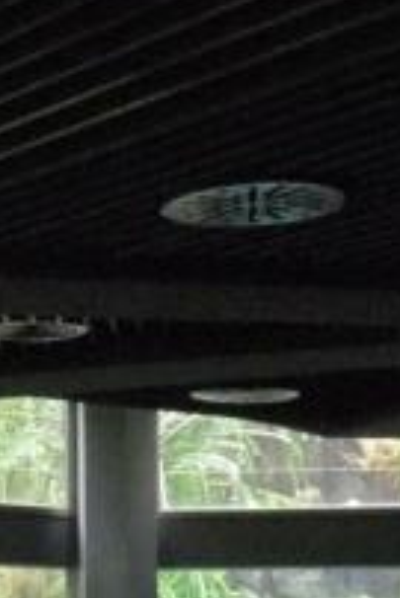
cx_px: -107
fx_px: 1847
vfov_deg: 18.2
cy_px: 515
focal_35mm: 111
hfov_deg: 12.0
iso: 800
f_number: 2.8
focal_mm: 4.8
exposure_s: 1/25
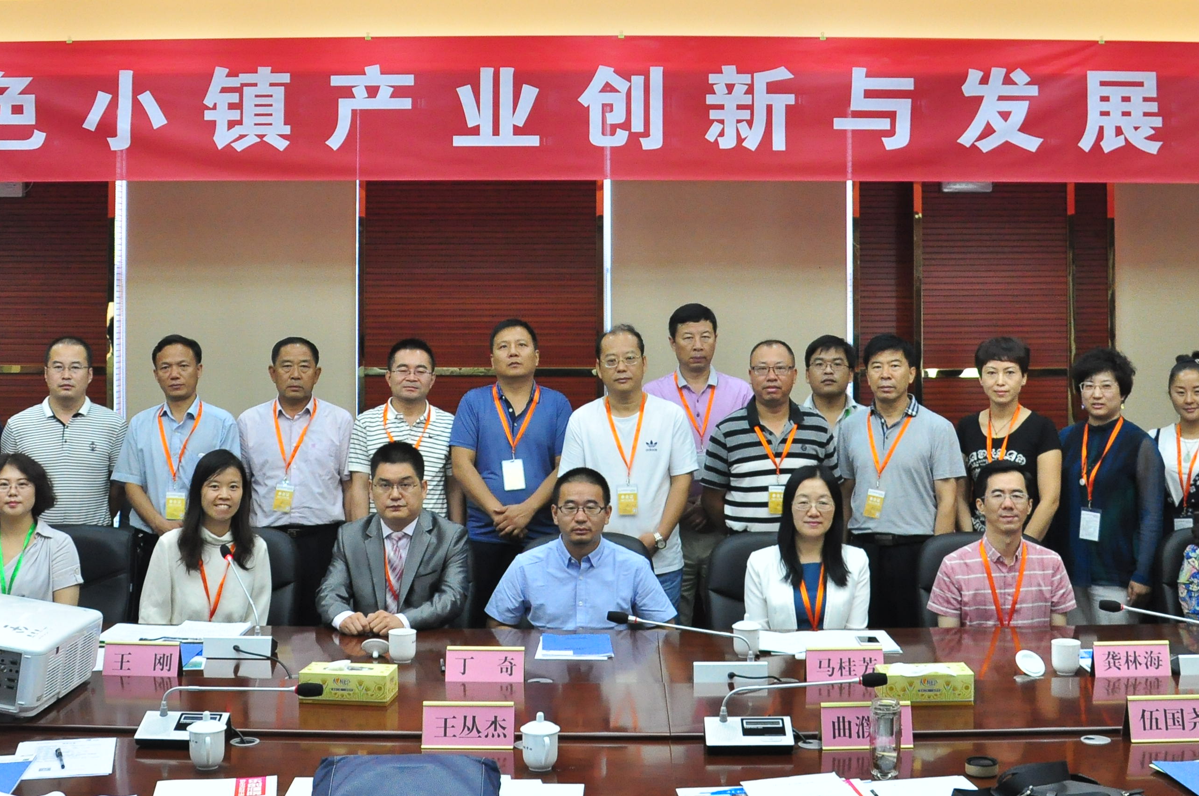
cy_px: 265
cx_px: 593
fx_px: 1497
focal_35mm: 45
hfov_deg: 43.7
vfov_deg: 29.6
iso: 1250
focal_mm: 18
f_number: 5
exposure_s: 1/80
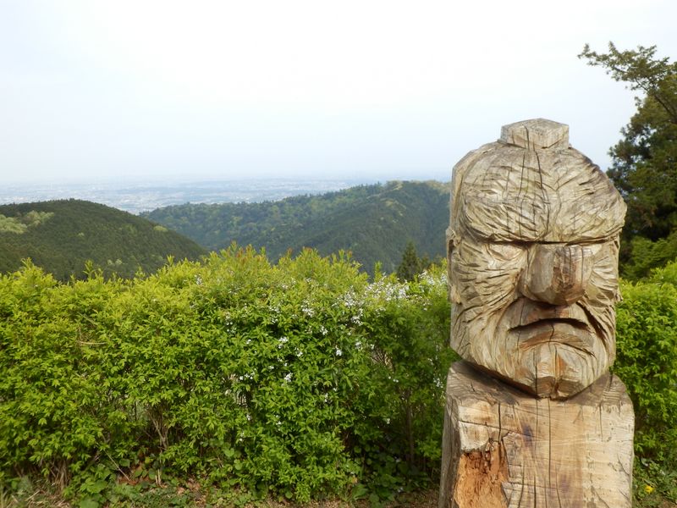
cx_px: 338
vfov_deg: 34.3
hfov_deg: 44.8
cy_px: 254
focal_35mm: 42
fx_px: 821
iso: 80
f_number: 4
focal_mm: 7.4
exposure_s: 1/320
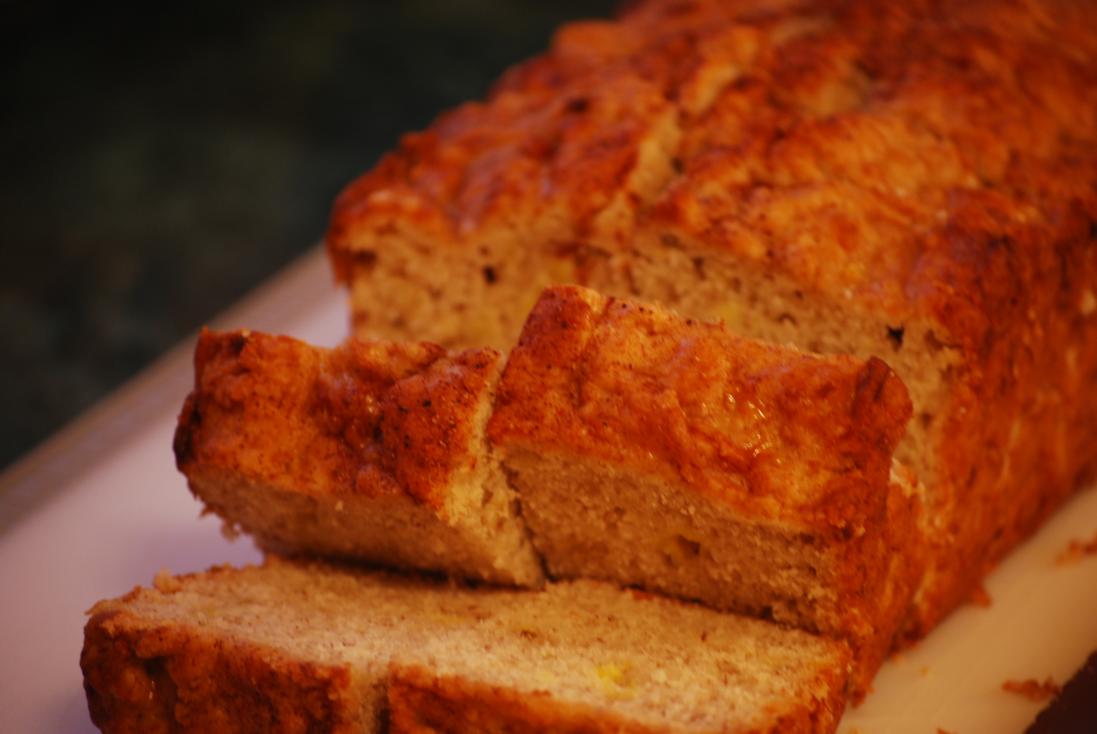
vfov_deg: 7.5
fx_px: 5583
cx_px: 548
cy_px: 367
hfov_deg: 11.2
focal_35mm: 183
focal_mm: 122
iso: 400
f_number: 5
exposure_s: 1/4
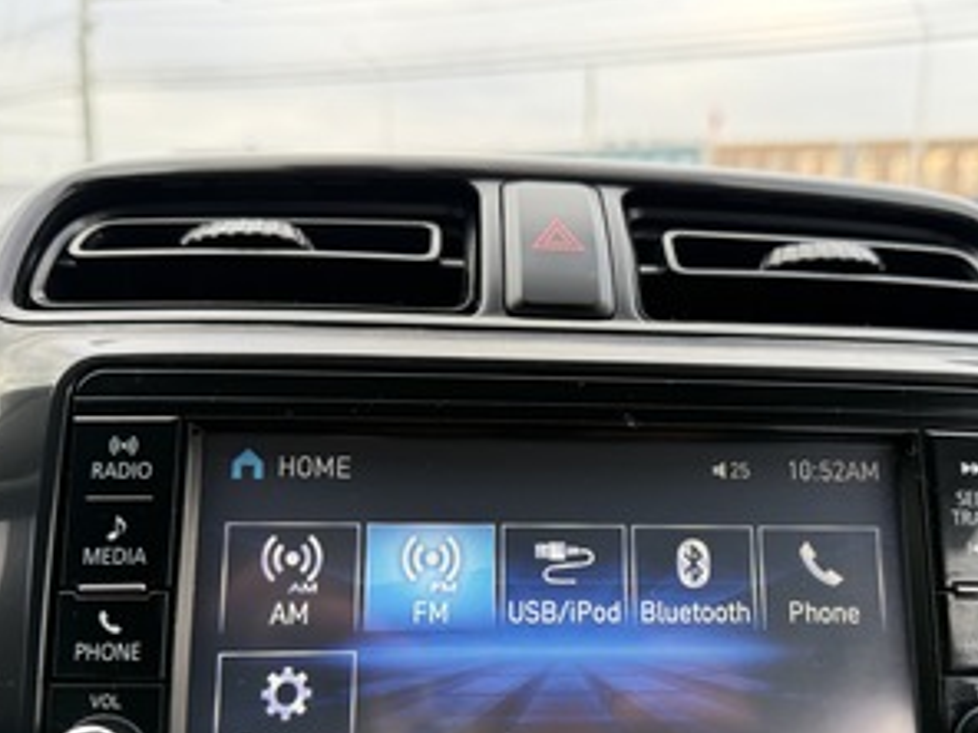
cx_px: 565
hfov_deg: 53.7
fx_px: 961
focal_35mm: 34
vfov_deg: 41.2
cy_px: 497
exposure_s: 1/241
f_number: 1.78
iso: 125
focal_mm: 6.76
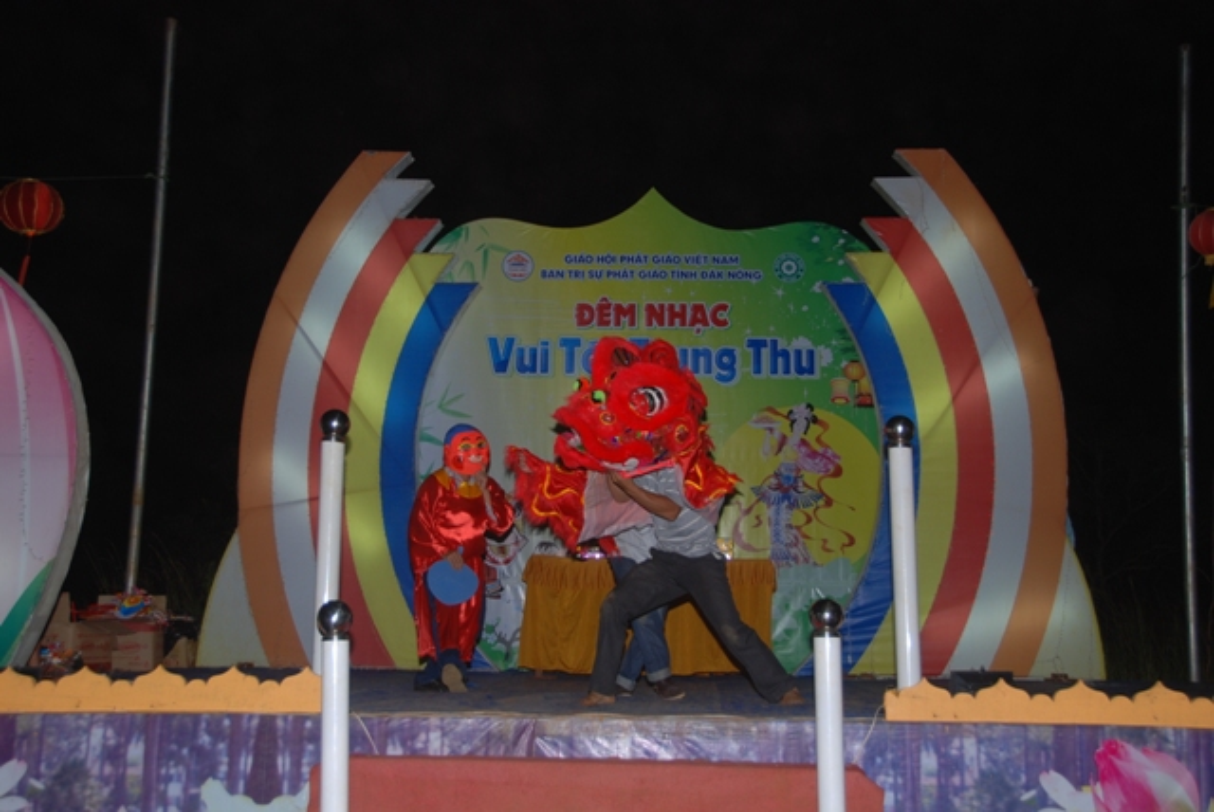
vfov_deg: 30.9
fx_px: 1468
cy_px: 406
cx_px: 607
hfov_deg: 44.9
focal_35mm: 44
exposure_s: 1/60
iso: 100
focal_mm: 29
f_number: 4.2
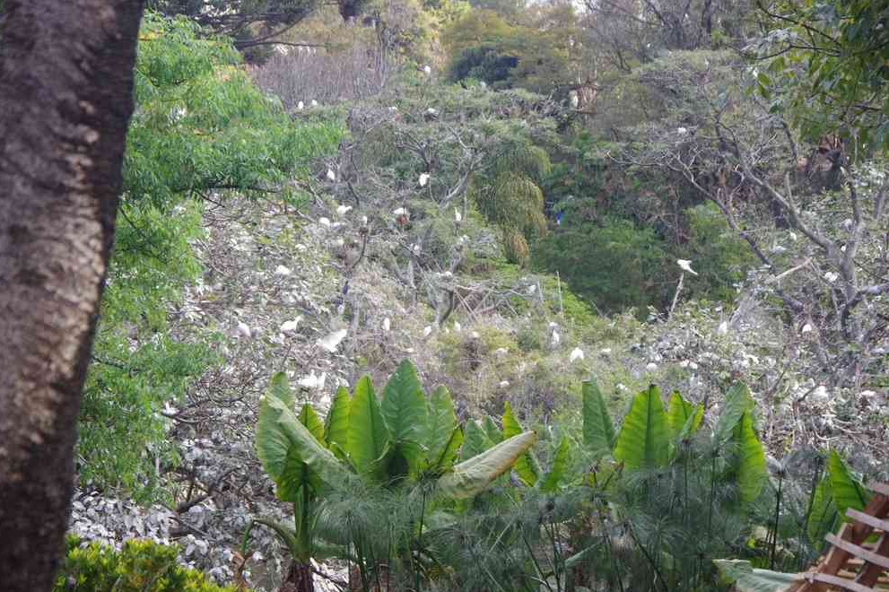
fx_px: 2913
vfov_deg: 11.6
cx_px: 442
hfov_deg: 17.4
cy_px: 298
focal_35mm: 118
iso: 1600
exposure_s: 1/125
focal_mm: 77.5
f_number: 8
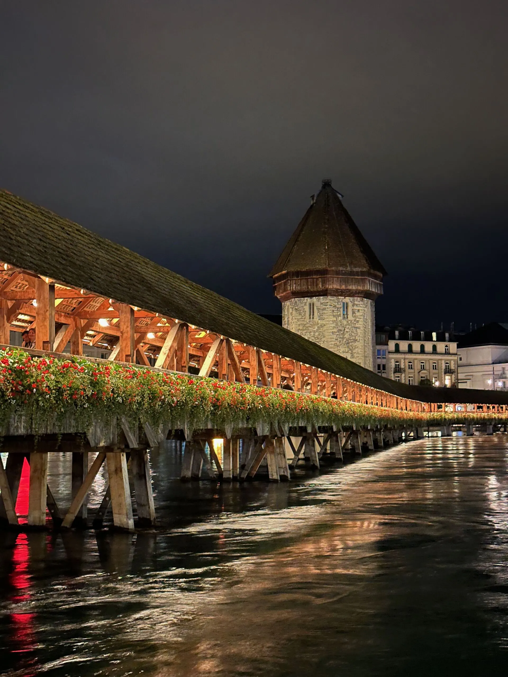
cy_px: 338
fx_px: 939
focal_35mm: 48
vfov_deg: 39.7
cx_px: 254
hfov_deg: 30.3
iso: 500
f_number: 1.78
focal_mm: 6.86
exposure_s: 1/2
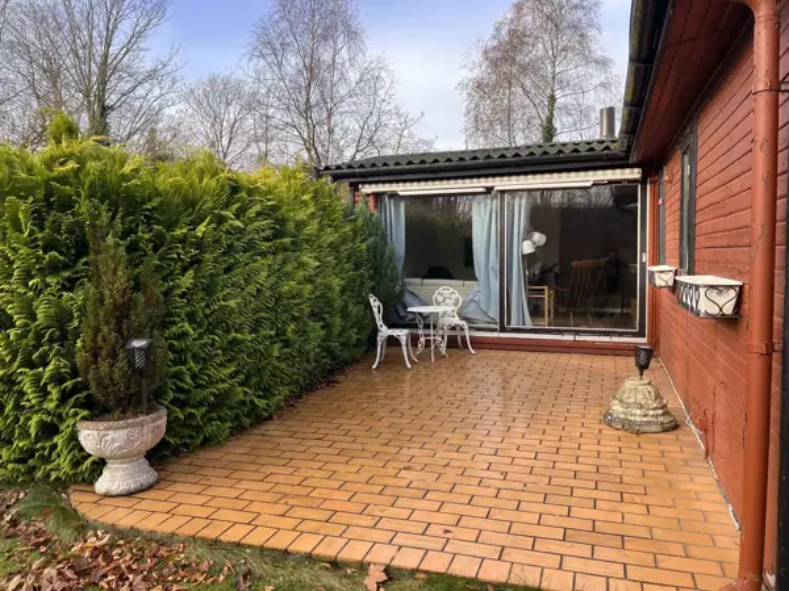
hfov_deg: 67.3
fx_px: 593
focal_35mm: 26
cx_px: 394
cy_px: 296
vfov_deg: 53.1
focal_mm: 5.7
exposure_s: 1/526
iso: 50
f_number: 1.5
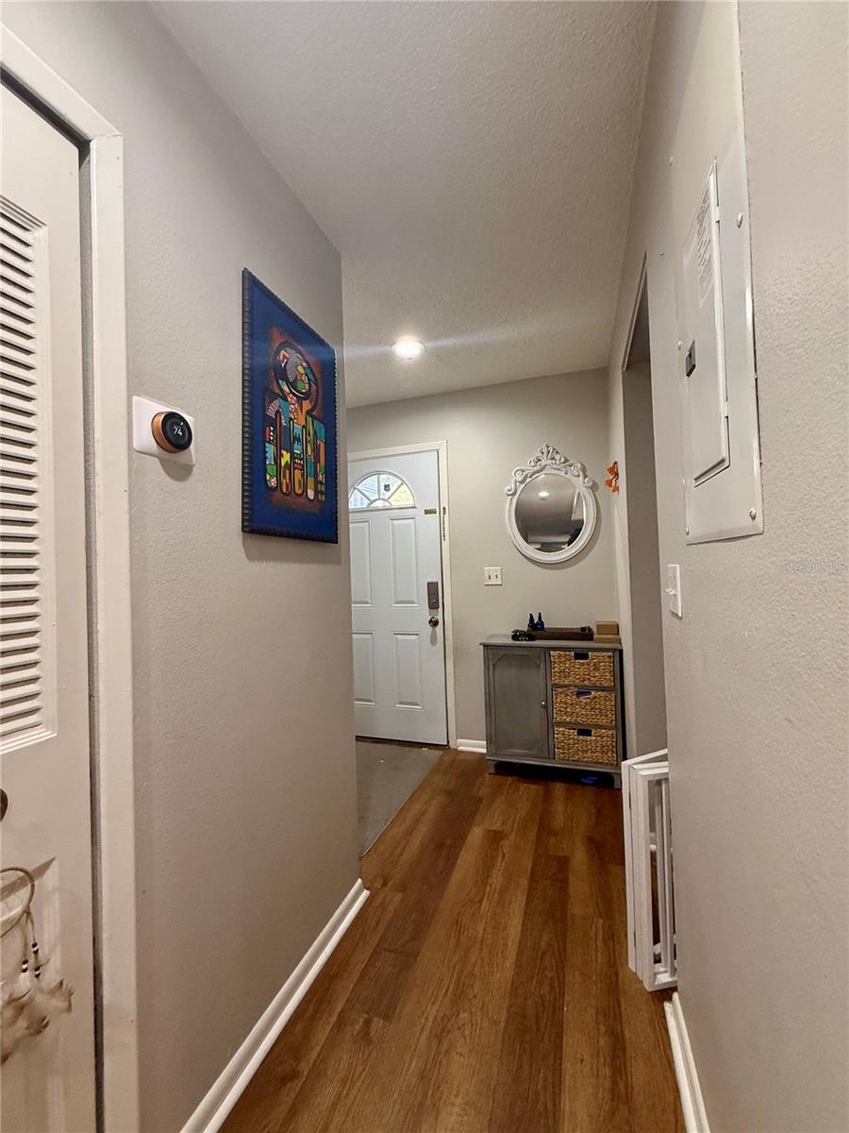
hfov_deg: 85.7
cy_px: 566
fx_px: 458
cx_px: 424
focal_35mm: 14
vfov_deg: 102.1
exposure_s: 1/120
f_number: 2.2
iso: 250
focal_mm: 2.22
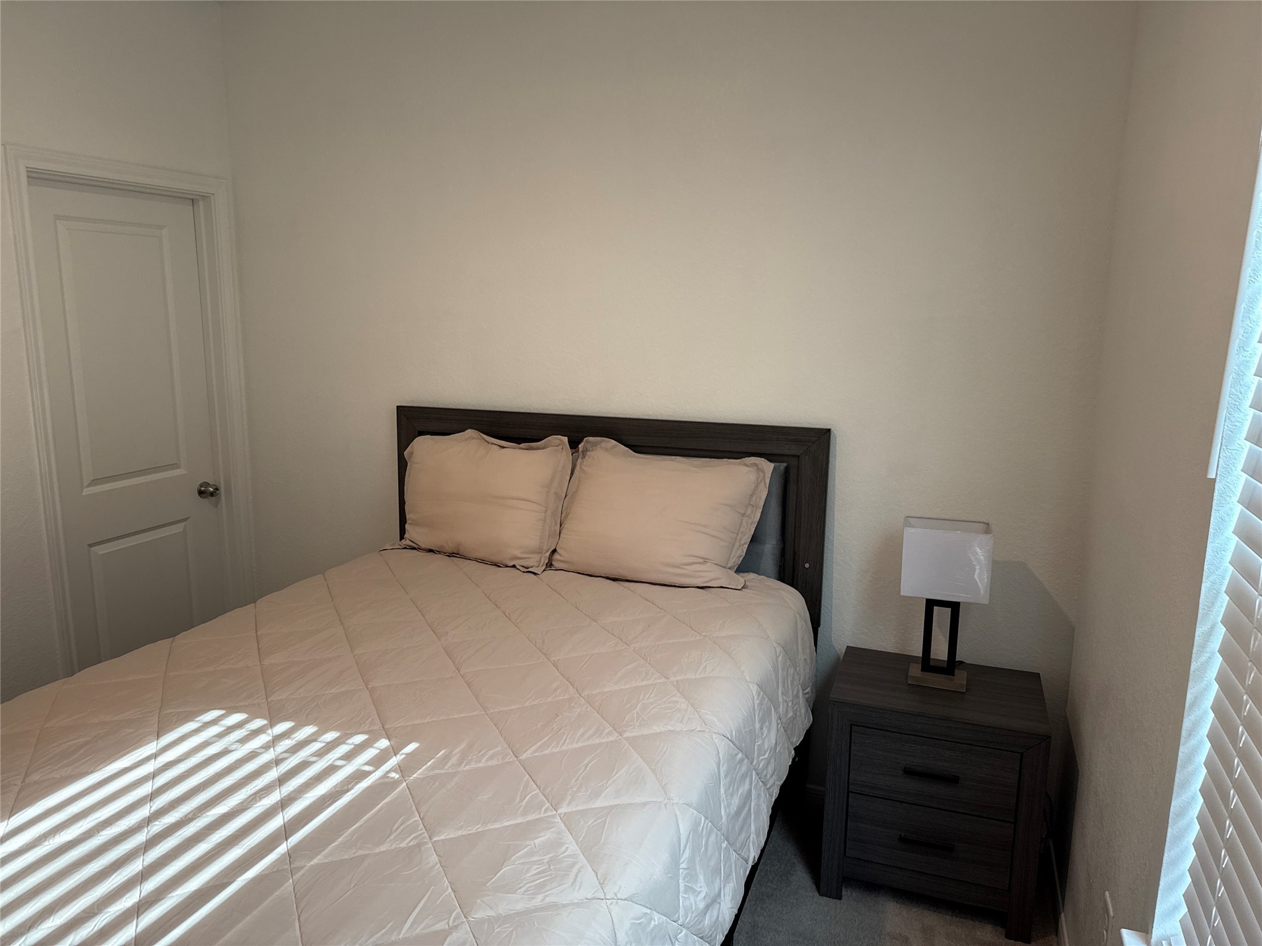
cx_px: 631
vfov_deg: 56.8
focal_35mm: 24
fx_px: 875
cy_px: 473
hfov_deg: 71.6
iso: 160
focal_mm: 6.76
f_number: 1.78
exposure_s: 1/120
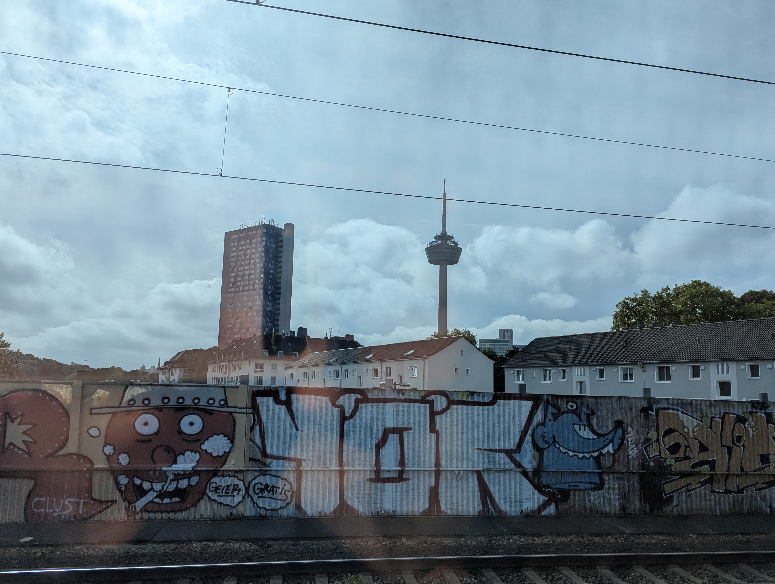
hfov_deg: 67.2
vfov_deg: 53.1
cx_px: 404
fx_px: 583
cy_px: 315
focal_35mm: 26
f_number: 1.85
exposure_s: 1/2571
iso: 44
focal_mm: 6.81
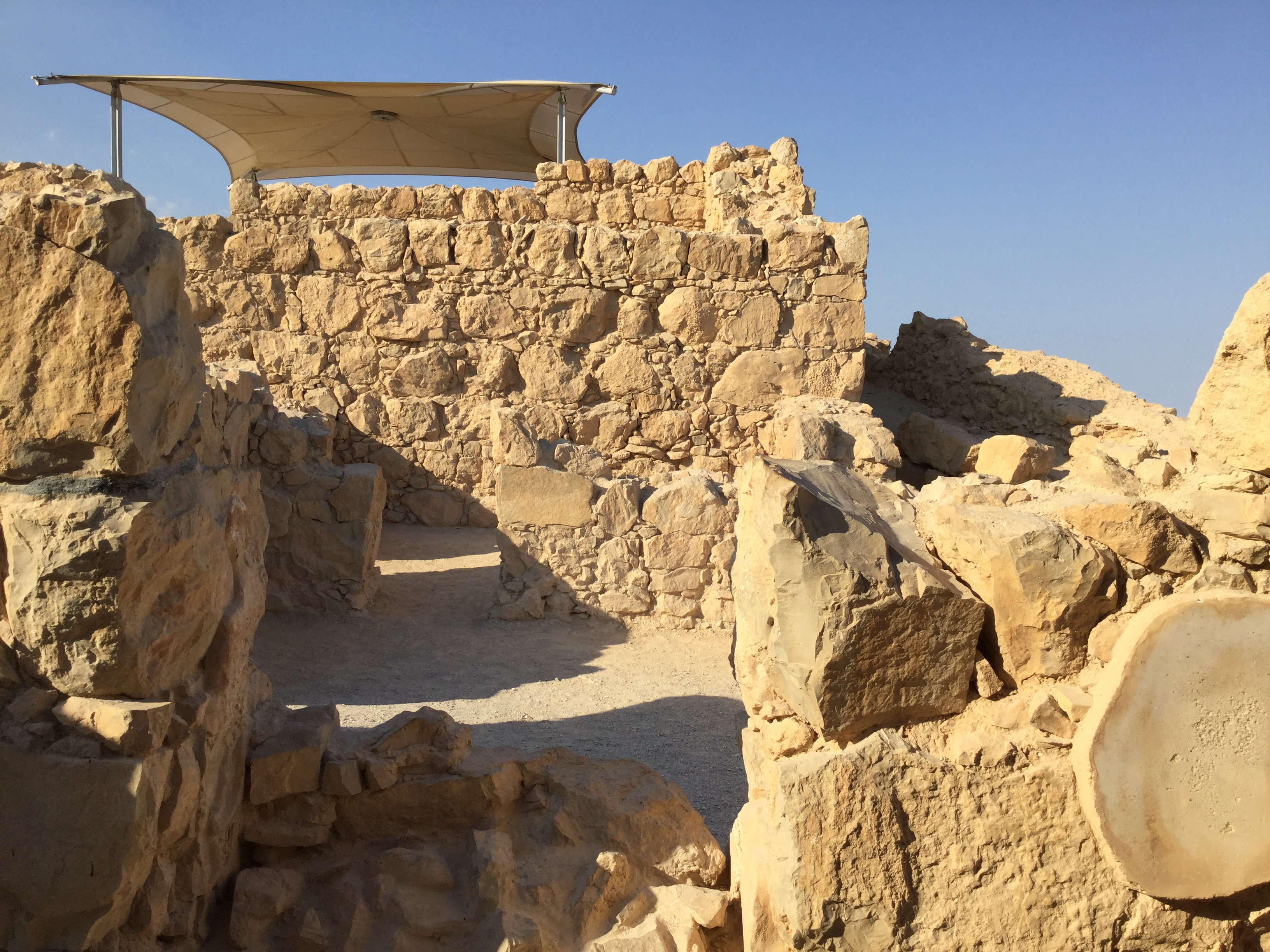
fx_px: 1137
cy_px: 476
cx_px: 635
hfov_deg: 58.4
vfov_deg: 45.4
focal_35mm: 31
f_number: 2.4
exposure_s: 1/1335
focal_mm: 3.3
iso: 25
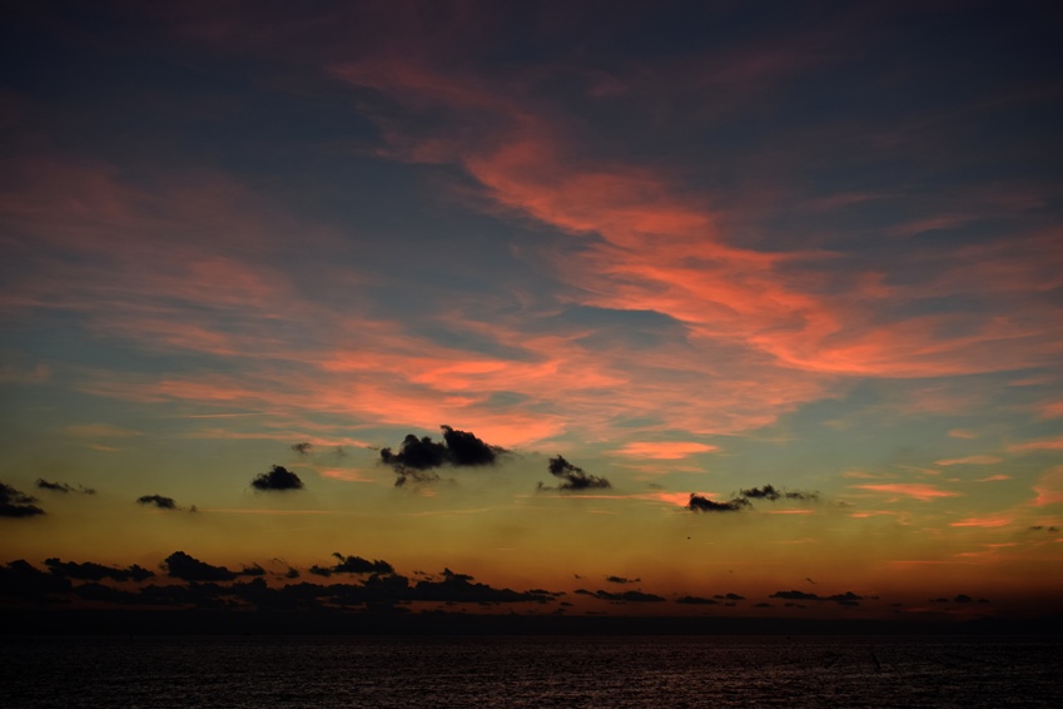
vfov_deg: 25.8
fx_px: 1550
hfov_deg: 37.9
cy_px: 354
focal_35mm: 52
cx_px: 532
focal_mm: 35
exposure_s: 1/100
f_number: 6.3
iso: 200
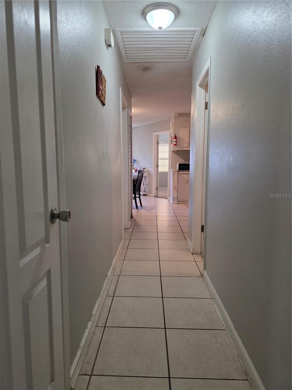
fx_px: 259
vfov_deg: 73.9
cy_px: 195
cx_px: 146
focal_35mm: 23
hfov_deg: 58.9
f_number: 1.7
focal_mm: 6.3
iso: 320
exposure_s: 1/120
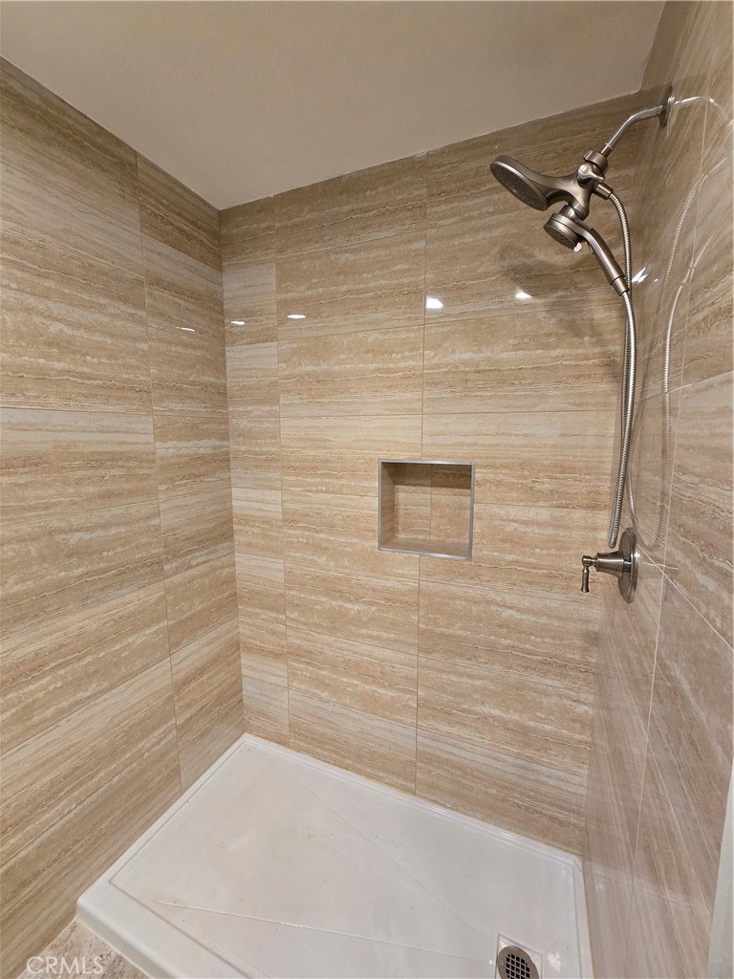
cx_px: 367
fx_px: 368
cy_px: 490
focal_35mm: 13
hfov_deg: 89.9
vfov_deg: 106.2
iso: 160
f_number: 2.2
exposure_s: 1/60
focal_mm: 2.2
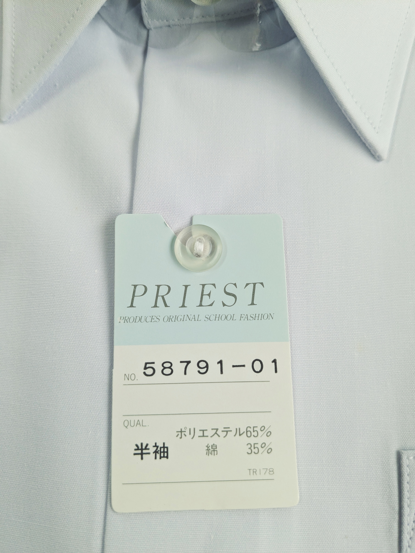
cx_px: 208
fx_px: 432
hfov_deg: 51.4
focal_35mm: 27
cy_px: 276
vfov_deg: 65.3
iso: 88
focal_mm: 4.38
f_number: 1.73
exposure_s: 1/99.9
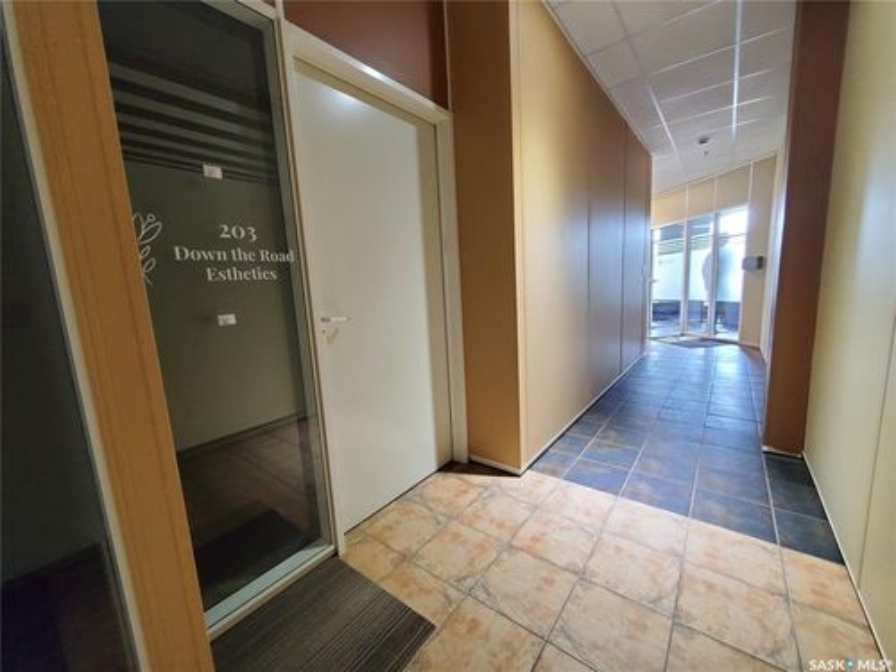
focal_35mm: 13
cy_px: 336
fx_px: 336
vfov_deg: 89.9
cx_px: 448
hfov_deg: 106.2
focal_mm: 1.8
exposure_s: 1/19
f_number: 2.2
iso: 800
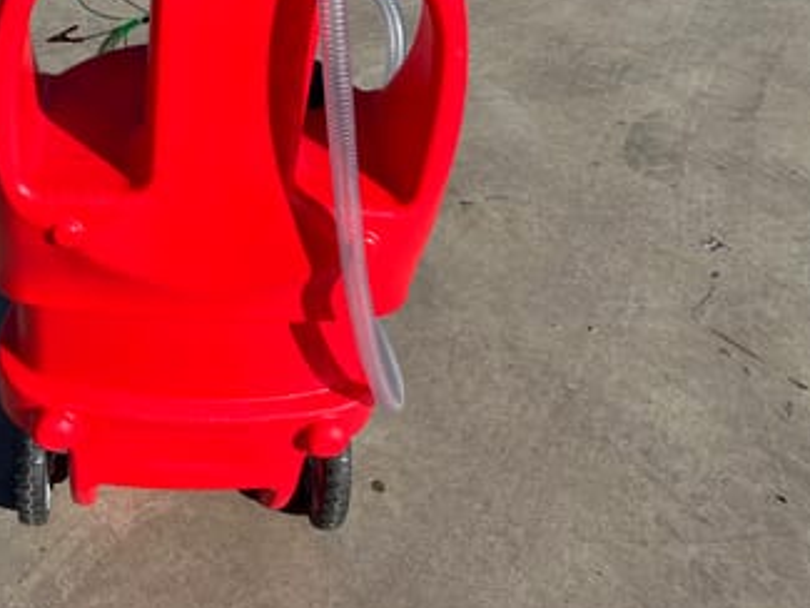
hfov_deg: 45.1
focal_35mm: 40
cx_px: 194
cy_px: 153
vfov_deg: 35.2
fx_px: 936
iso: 50
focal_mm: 5.1
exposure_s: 1/2755
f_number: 1.6
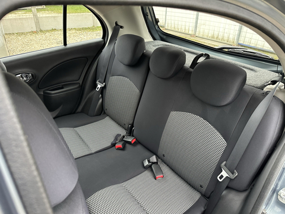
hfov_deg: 71.6
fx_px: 198
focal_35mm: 24
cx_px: 142
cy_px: 107
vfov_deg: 56.8
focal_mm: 6.86
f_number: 1.78
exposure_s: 1/60
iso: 400
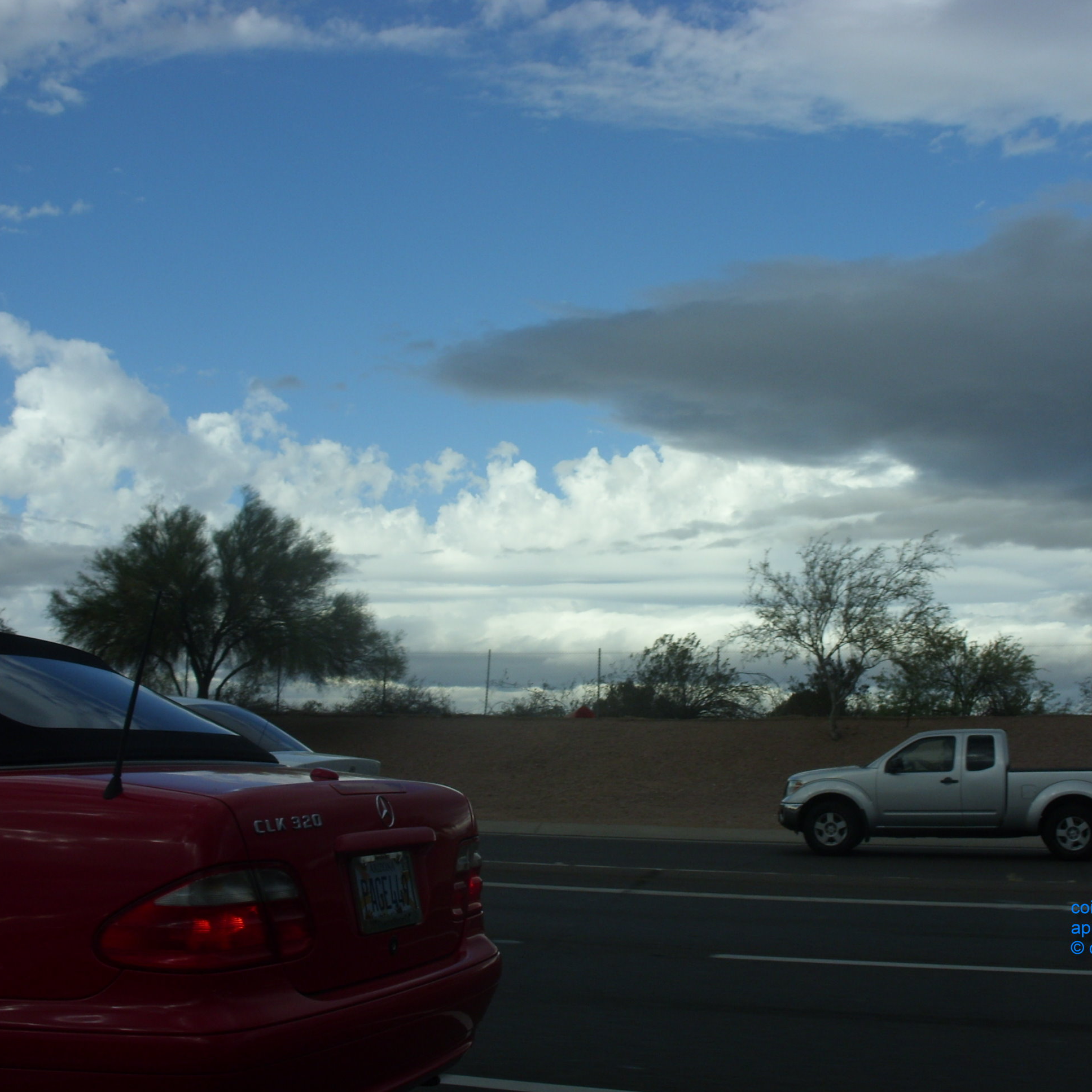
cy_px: 545
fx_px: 1606
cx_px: 599
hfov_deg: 37.5
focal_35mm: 45
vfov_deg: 37.6
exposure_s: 1/419
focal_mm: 6.3
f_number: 4.9
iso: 50
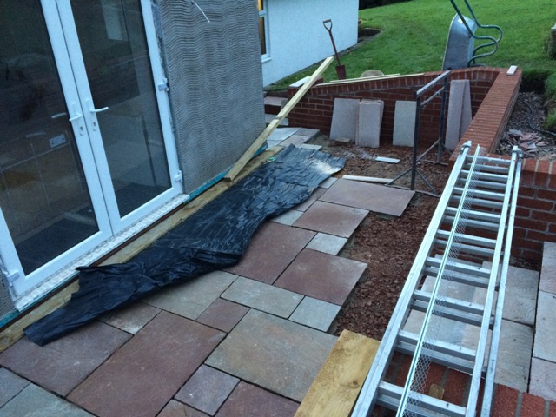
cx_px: 278
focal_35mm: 29
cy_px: 208
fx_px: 466
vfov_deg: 48.2
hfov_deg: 61.7
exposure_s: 1/20
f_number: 2.2
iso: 250
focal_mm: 4.15
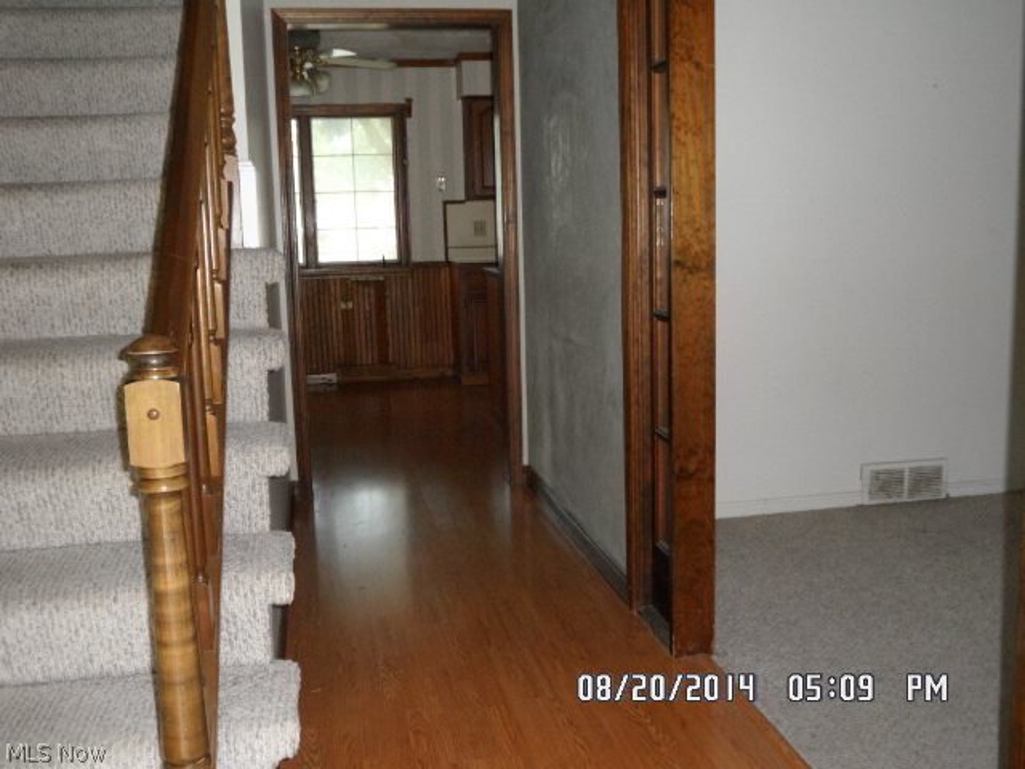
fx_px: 1036
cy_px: 384
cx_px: 512
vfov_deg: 40.7
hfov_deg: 52.6
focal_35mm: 35
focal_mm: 5.7
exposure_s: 1/30
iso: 320
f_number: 3.3
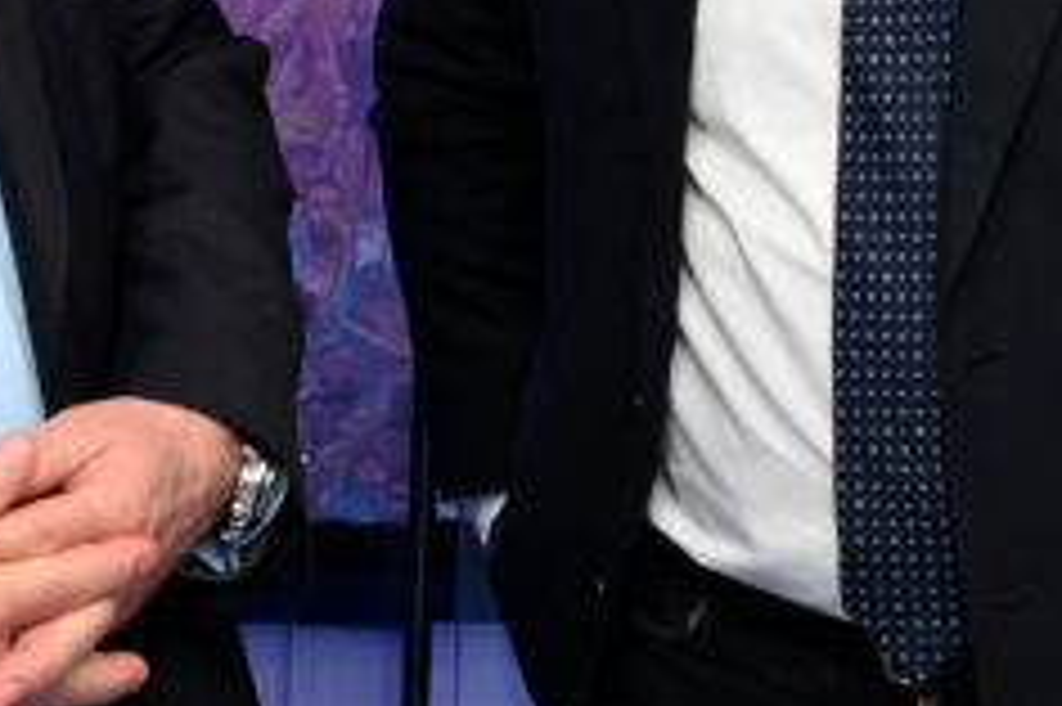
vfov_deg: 11.4
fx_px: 3449
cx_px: 216
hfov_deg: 17.4
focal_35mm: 117
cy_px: -223
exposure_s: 1/125
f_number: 5.6
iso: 400
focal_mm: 27
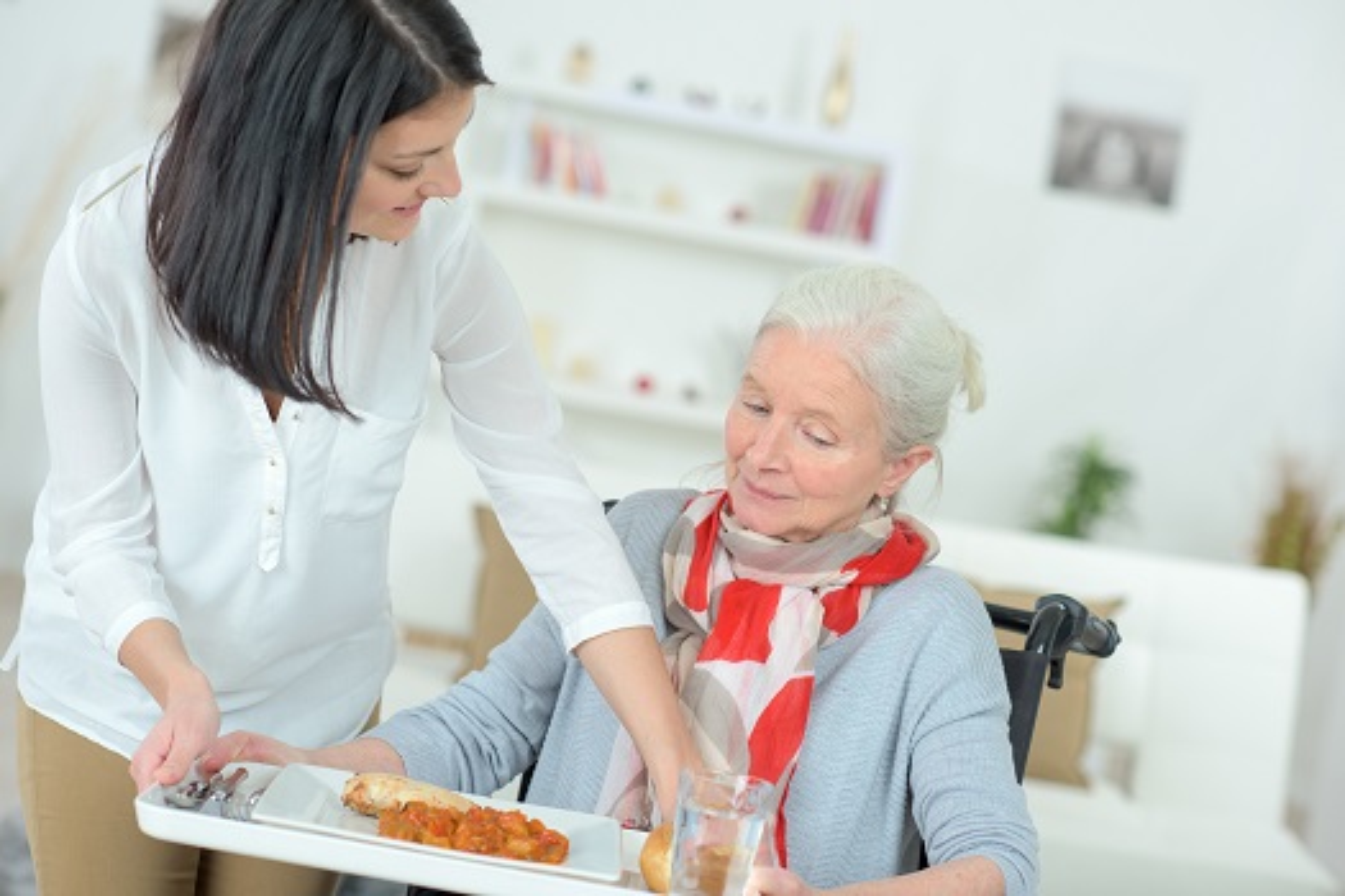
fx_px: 3175
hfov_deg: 23.9
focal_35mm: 85
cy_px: 448
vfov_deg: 16.1
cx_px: 672
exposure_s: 1/125
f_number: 3.2
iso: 64
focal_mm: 85
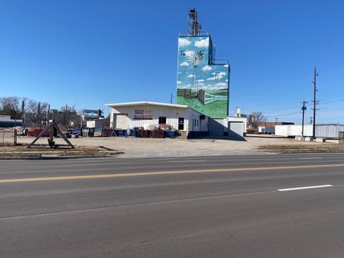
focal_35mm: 29
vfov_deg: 48.2
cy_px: 122
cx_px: 180
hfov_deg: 61.6
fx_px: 288
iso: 32
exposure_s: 1/3300
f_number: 1.8
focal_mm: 4.25
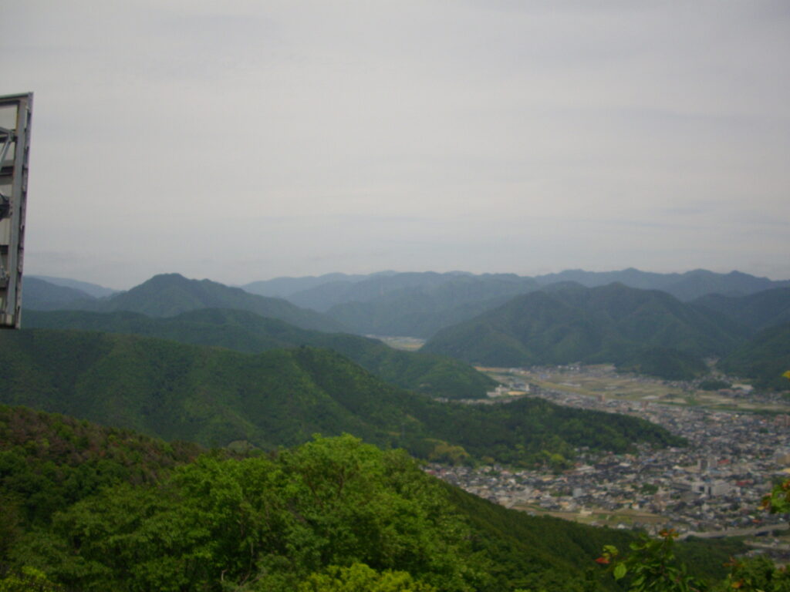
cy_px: 296
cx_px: 395
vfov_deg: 38.7
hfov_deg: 50.1
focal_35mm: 37
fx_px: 844
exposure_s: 1/800
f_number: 5.6
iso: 100
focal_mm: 6.2
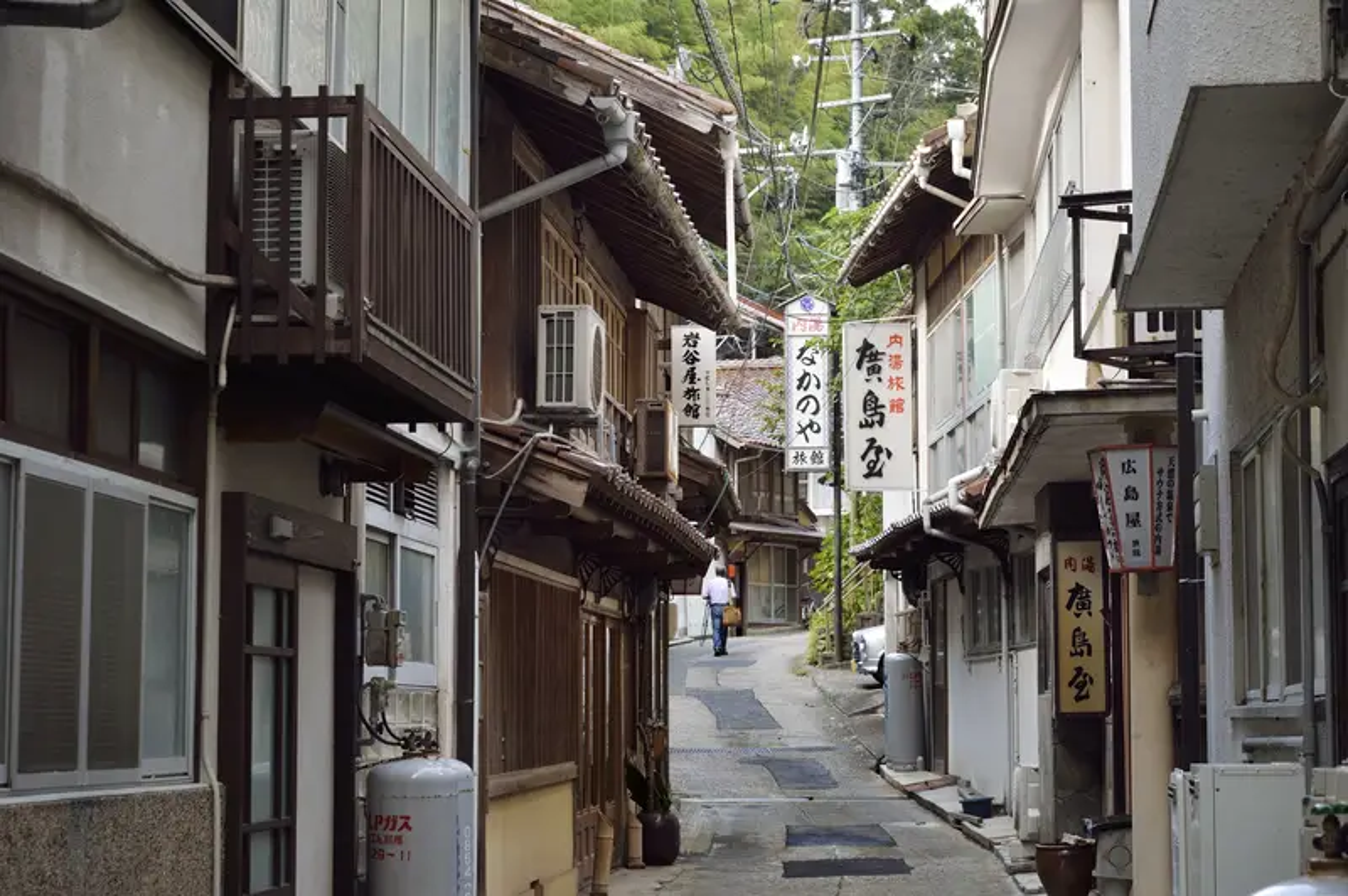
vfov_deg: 18.2
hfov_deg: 27.0
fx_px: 2806
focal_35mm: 75
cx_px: 674
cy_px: 448
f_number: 8
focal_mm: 75
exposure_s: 1/50
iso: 200
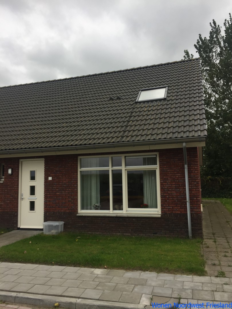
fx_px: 259
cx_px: 116
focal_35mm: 29
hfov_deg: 48.2
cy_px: 154
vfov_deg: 61.7
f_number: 2.2
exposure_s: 1/363
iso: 32
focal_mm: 4.15
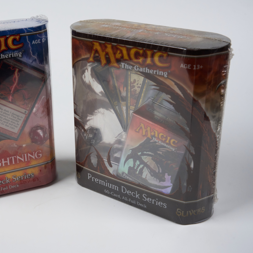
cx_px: 64
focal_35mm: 58
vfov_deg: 29.6
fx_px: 480
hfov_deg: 29.1
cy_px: 126
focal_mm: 45
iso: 800
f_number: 13
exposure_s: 1/50
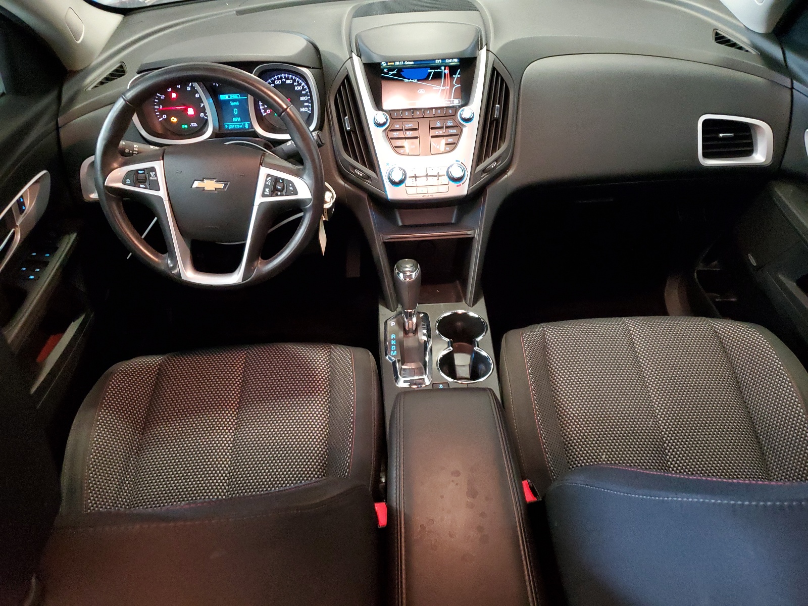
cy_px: 303
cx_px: 404
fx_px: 607
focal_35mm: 26
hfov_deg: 67.3
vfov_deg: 53.1
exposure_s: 1/17
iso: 450
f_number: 1.5
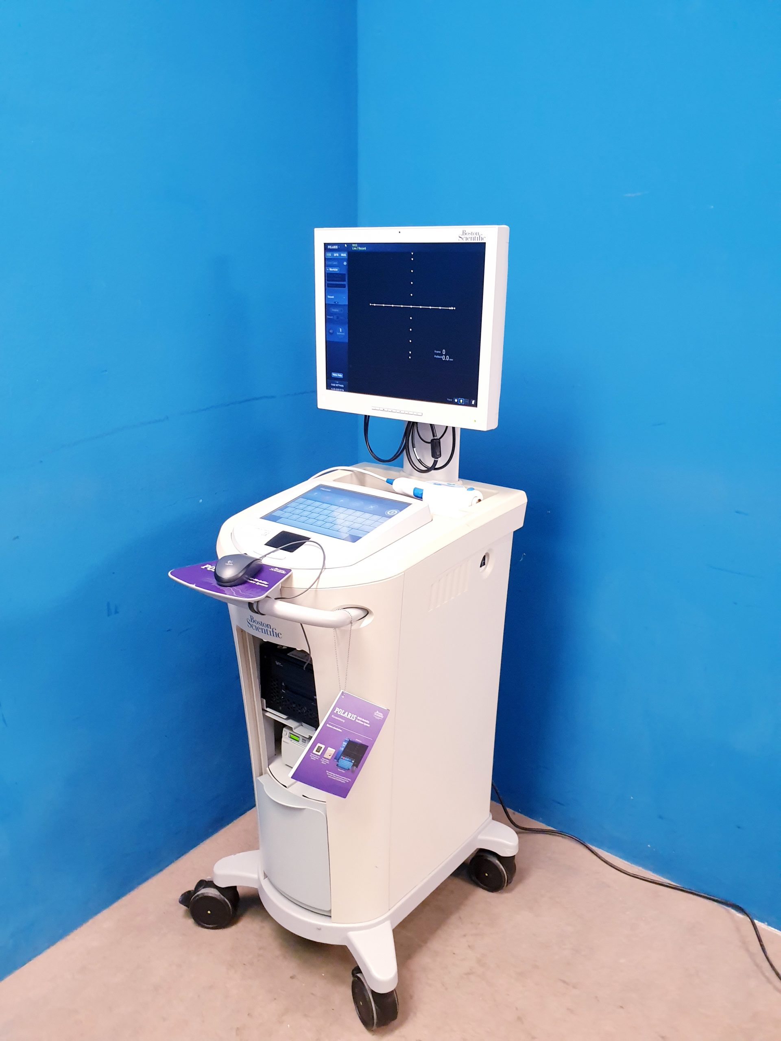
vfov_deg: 67.3
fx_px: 782
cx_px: 390
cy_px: 520
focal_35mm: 26
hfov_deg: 53.1
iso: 400
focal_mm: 4.3
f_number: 2.4
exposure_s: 1/50
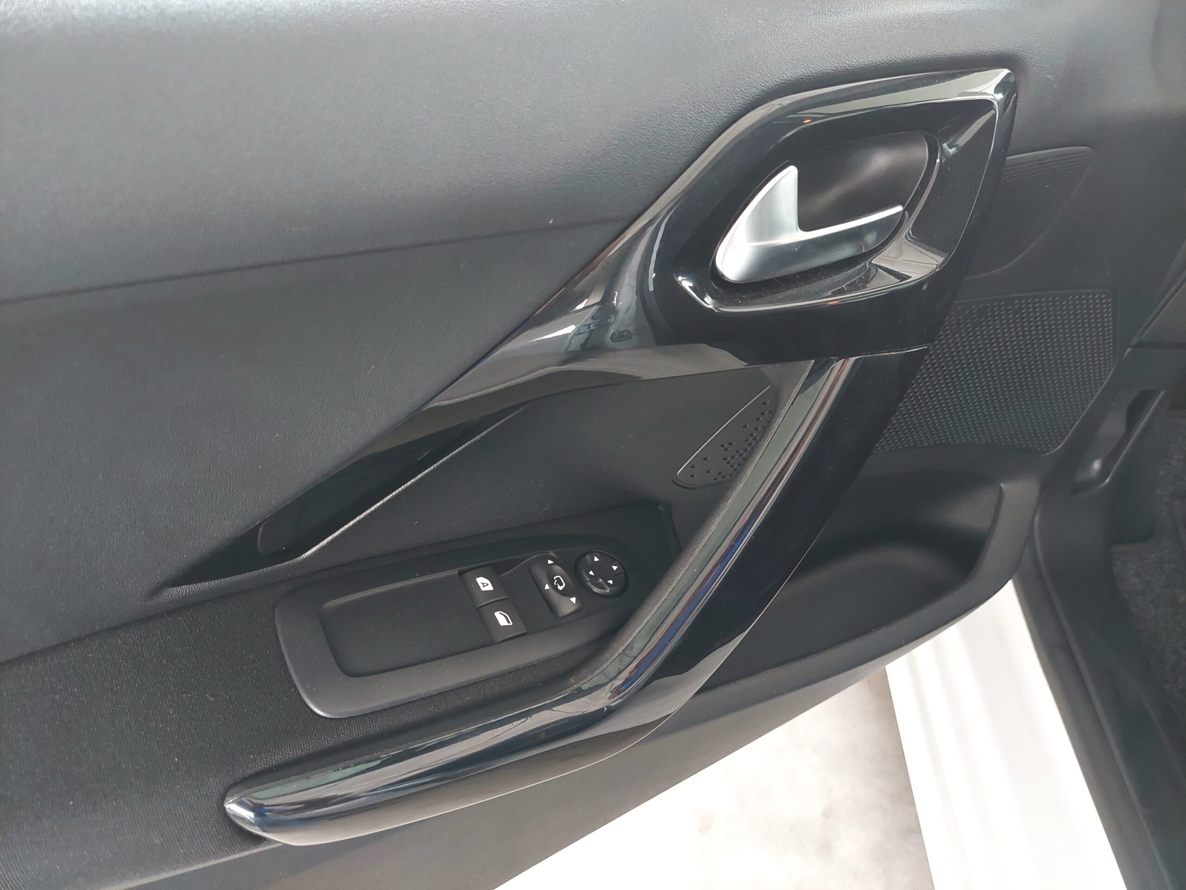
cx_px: 593
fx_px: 857
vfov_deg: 54.9
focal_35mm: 25
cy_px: 445
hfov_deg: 69.4
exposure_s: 1/33.3
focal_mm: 5.23
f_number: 1.8
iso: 400
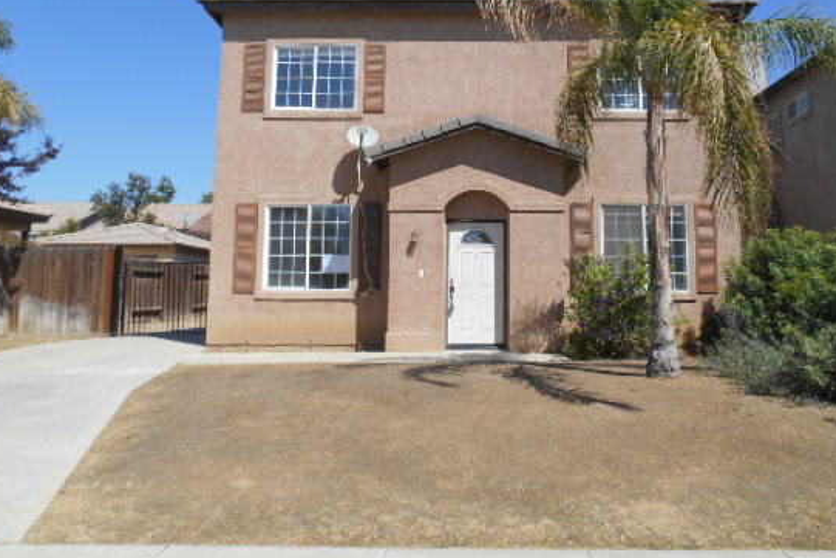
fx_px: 743
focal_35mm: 32
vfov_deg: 40.7
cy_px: 192
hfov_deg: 58.5
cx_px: 473
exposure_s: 1/1000
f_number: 3.4
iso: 80
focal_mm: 4.7
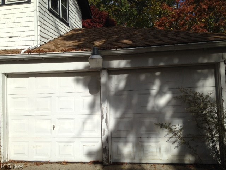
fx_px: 215
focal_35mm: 33
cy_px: 85
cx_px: 113
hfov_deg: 55.4
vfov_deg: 42.9
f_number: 2.4
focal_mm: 4.12
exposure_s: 1/3012
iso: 50
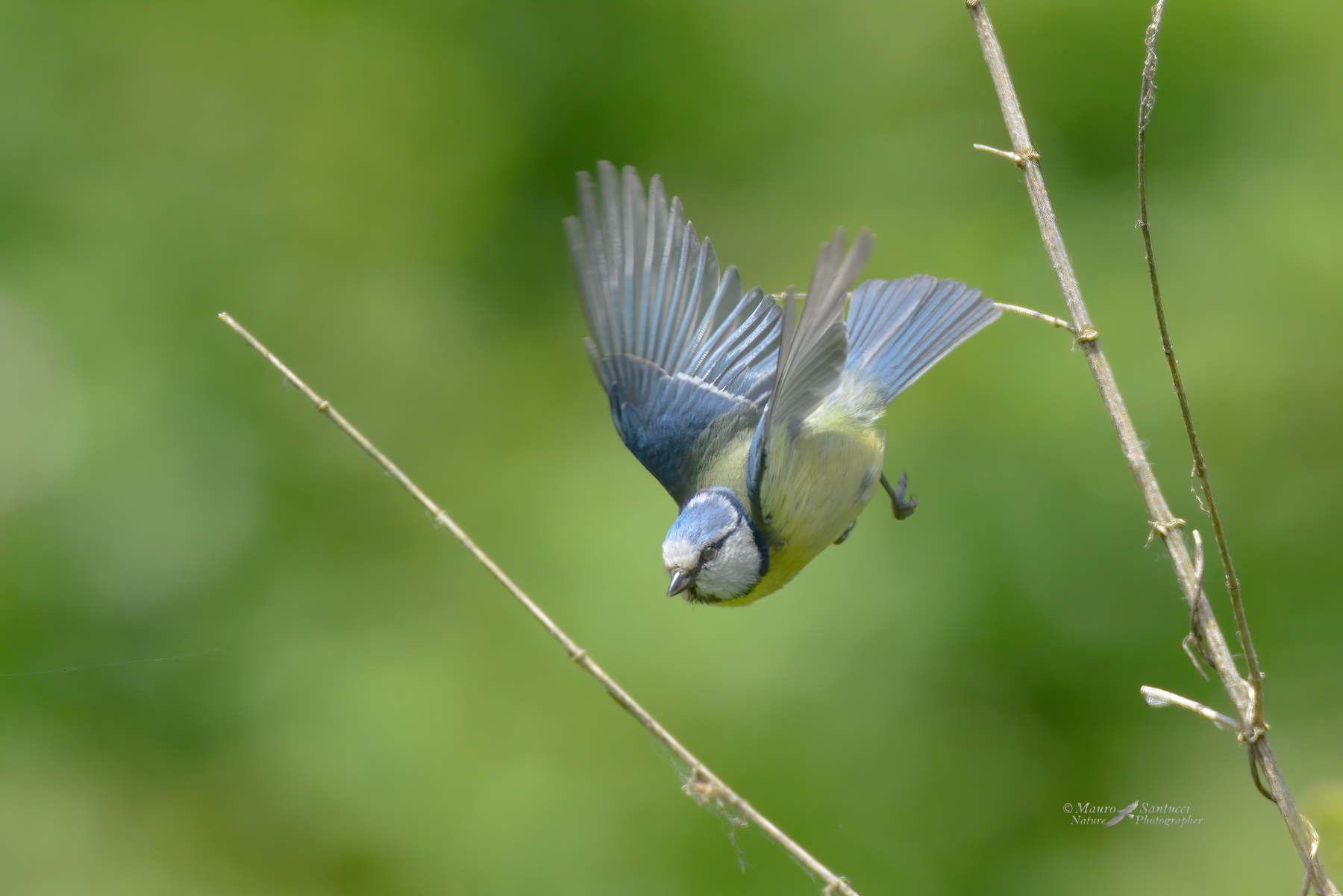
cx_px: 672
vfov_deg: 1.3
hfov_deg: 2.0
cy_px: 448
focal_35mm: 1050
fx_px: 39168
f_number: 6.3
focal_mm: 700
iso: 640
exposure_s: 1/3200
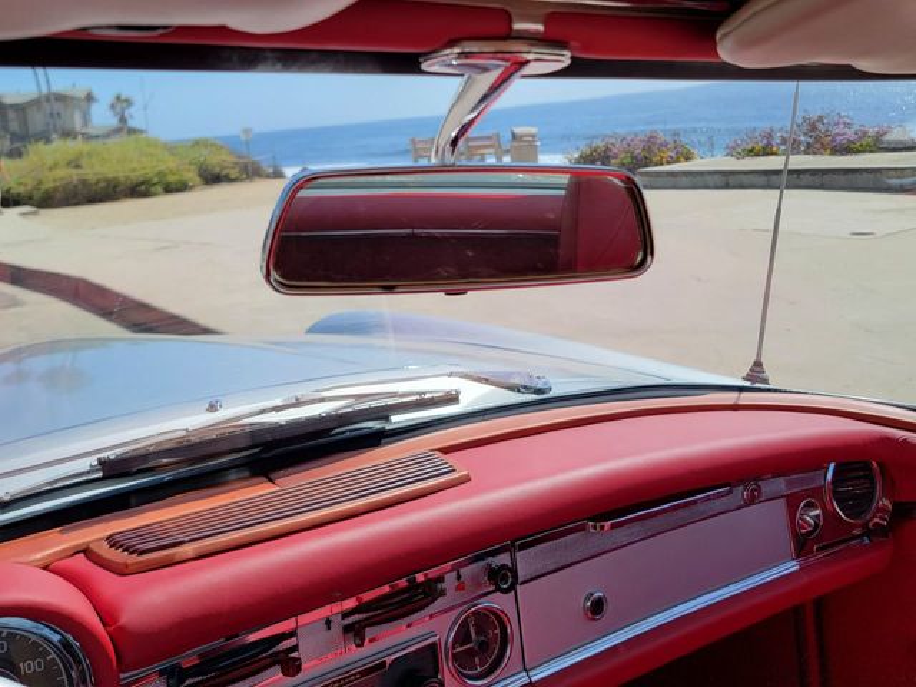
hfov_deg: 71.6
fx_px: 635
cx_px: 458
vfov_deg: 56.8
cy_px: 344
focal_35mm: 24
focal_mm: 6.7
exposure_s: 1/667
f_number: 1.8
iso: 16
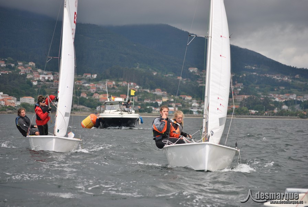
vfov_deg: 9.4
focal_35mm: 147
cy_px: 104
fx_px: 1259
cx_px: 154
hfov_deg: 13.9
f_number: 4.5
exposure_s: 1/500
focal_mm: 98
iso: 100
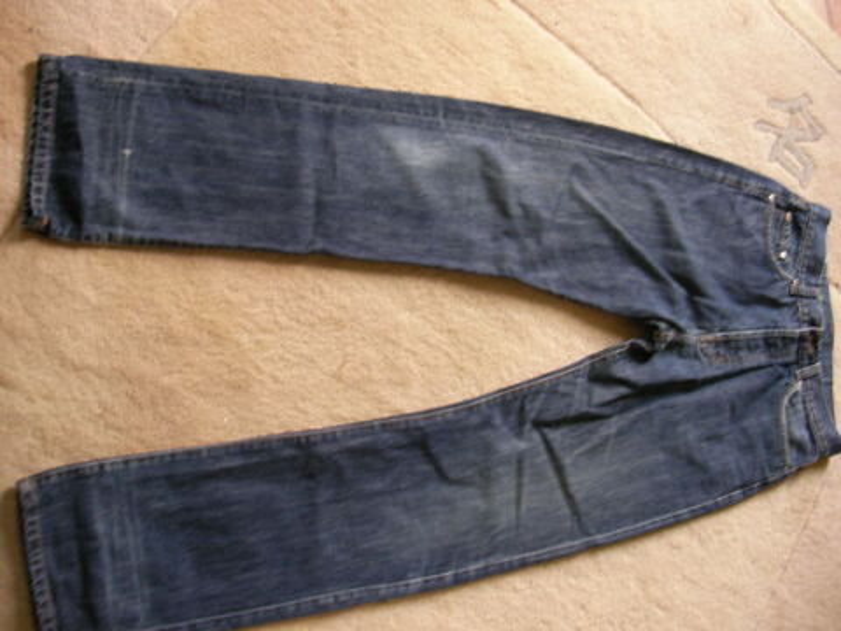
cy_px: 316
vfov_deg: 35.1
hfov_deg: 45.8
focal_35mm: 41
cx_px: 420
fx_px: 996
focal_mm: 6.3
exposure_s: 1/12.3
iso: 100
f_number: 3.5
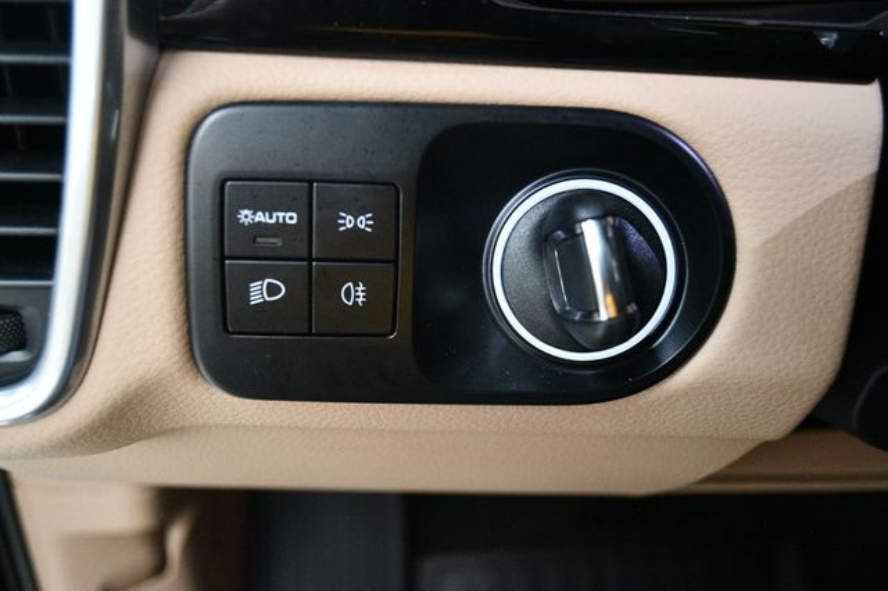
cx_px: 444
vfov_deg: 36.8
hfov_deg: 53.2
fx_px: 888
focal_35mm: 36
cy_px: 296
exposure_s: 1/60
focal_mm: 24
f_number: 4
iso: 4000
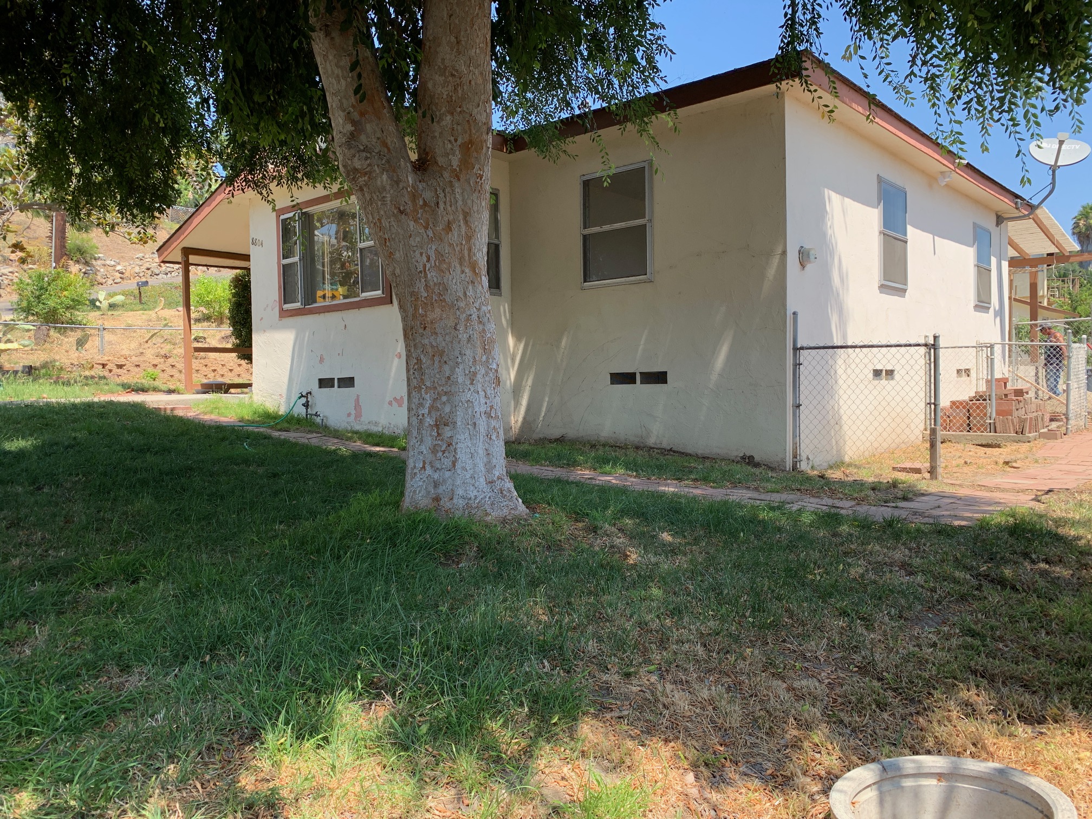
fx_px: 820
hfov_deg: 67.3
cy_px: 410
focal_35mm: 26
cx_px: 546
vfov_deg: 53.1
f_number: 1.8
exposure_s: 1/424
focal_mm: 4.25
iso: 25
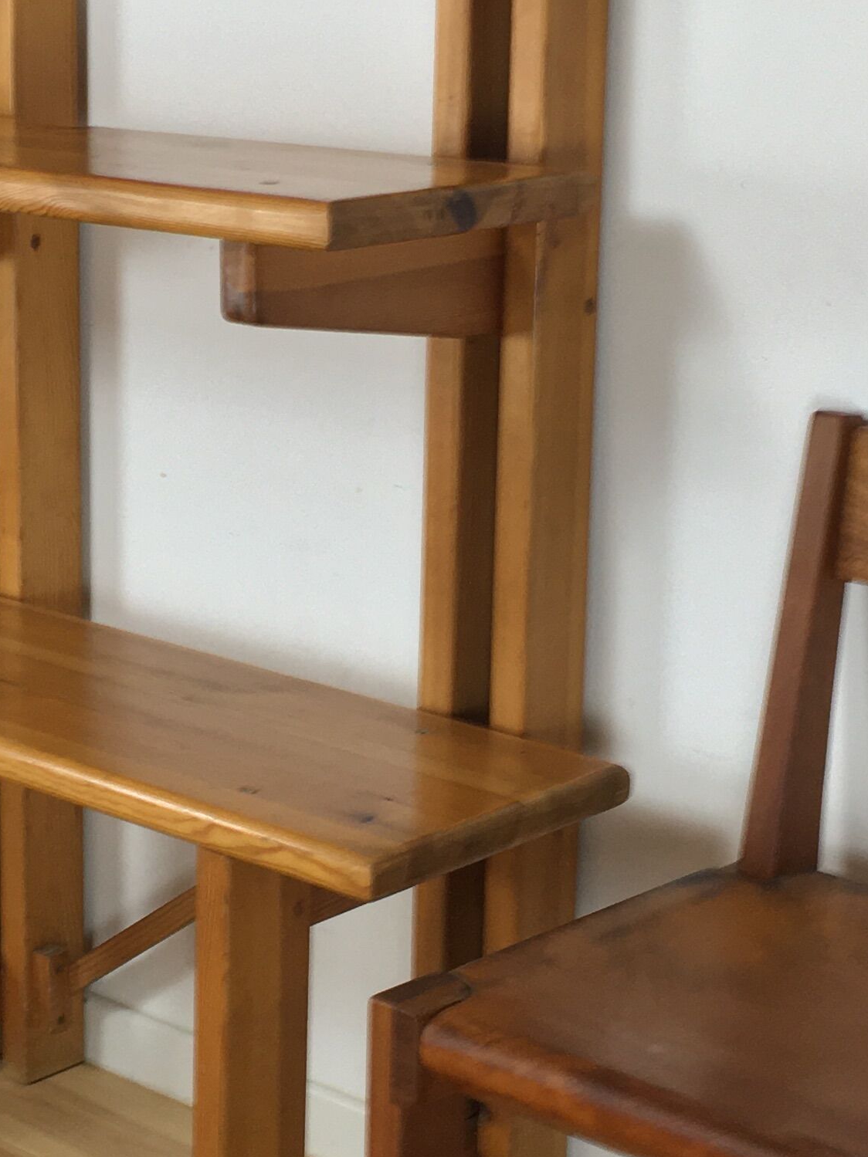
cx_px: 274
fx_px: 2608
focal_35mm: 78
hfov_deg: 18.8
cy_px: 469
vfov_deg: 25.0
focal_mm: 4.15
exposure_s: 1/33
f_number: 2.2
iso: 50
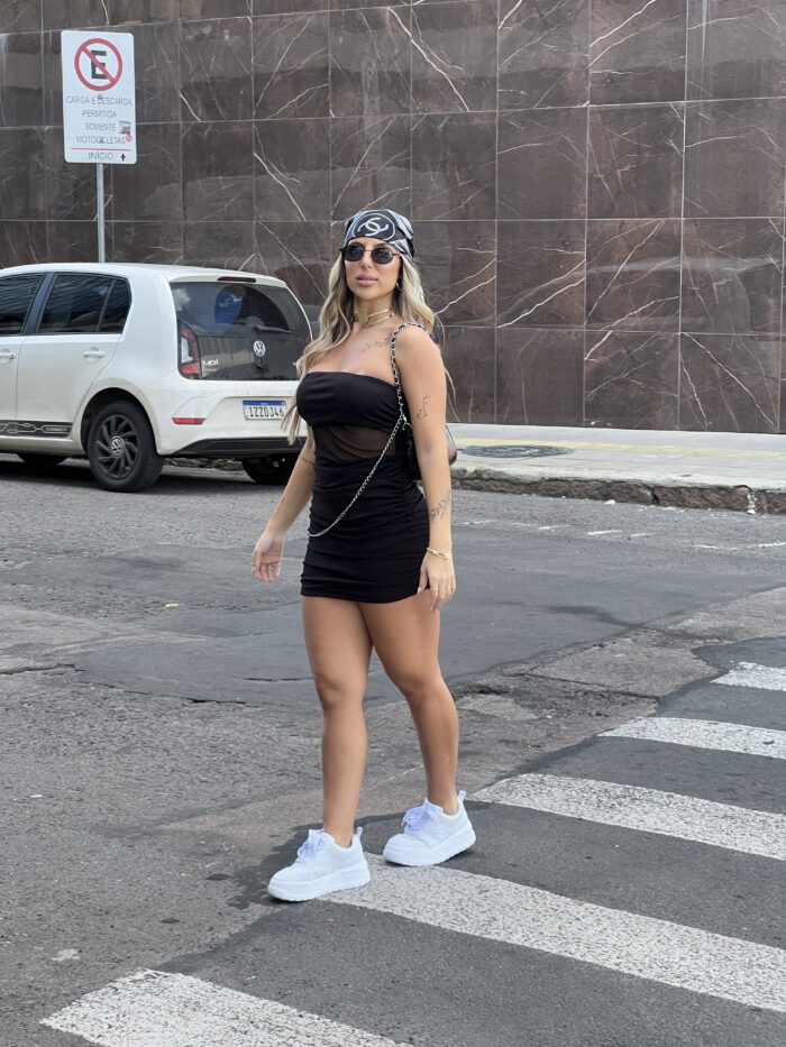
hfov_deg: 19.1
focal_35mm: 77
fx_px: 2331
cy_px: 524
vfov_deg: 25.3
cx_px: 393
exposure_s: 1/99
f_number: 2.8
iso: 40
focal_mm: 9
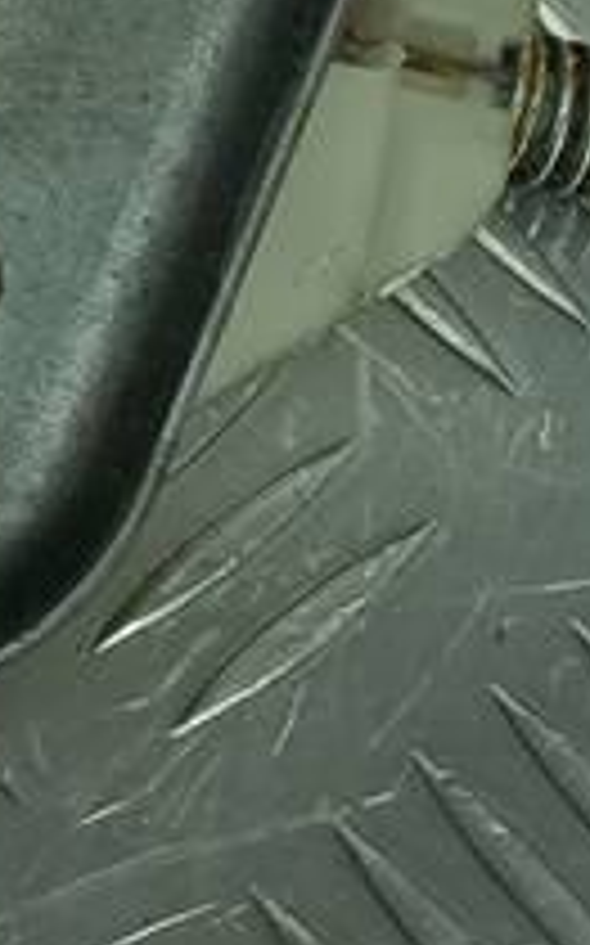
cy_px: -36
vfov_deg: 15.8
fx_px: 3323
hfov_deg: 8.9
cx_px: -932
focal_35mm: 129
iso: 40
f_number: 1.8
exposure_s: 1/50
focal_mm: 4.6
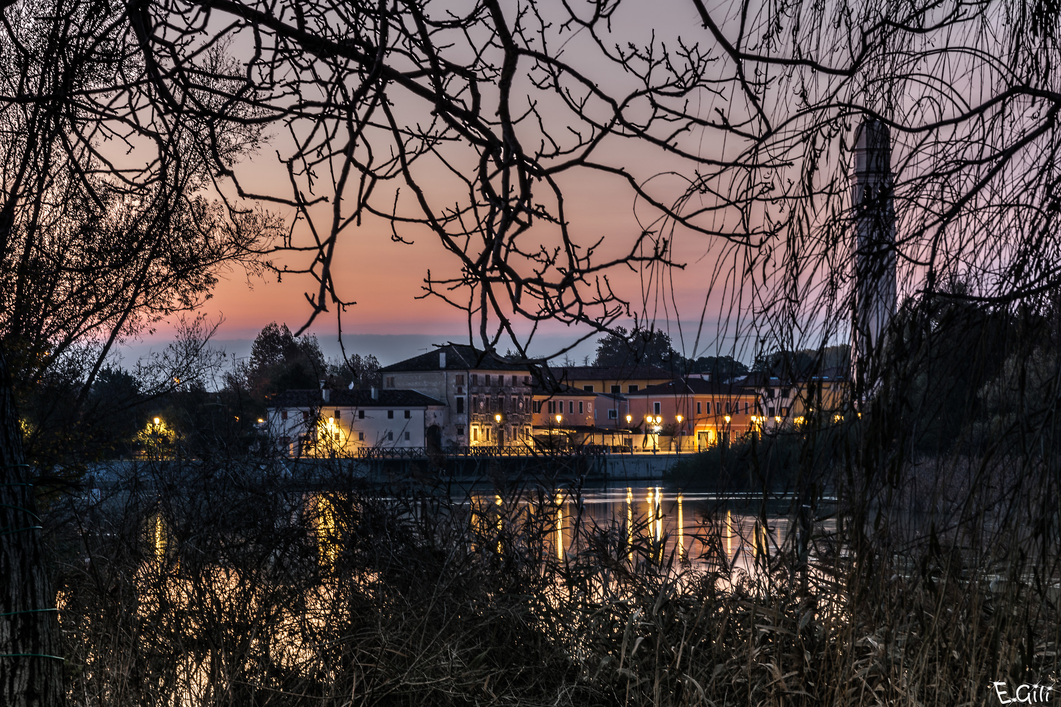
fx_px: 3094
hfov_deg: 19.5
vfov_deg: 13.0
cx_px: 530
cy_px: 354
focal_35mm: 105
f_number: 14
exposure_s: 13
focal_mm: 70
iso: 100
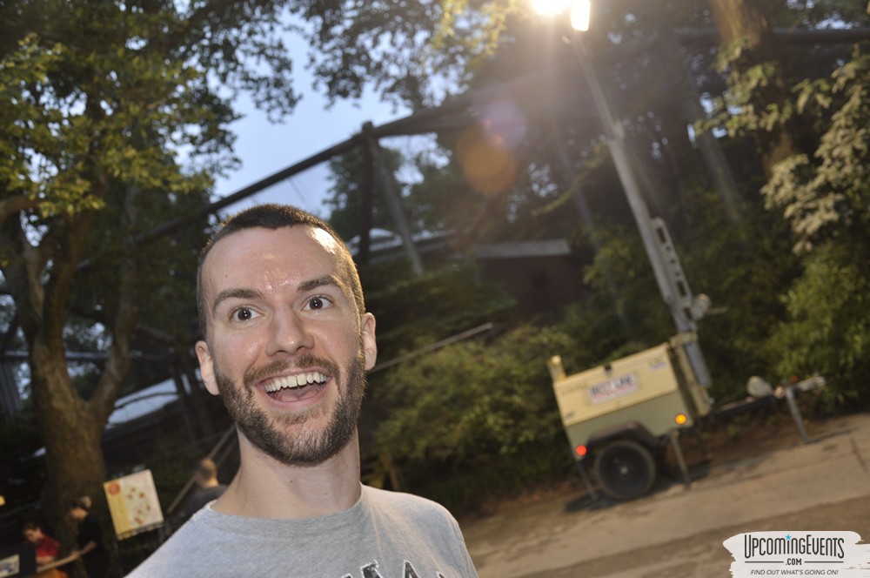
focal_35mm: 38
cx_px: 435
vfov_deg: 35.4
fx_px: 905
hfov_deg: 51.3
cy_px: 289
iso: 400
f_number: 4
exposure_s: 1/60
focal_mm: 25
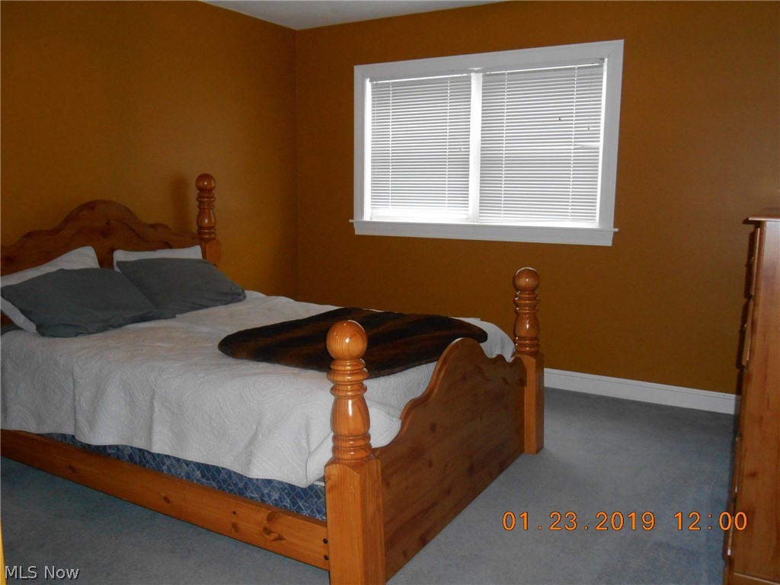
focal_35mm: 31
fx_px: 699
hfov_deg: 58.4
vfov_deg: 45.4
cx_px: 390
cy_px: 292
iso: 400
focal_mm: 5.5
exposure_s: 1/25
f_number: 3.6
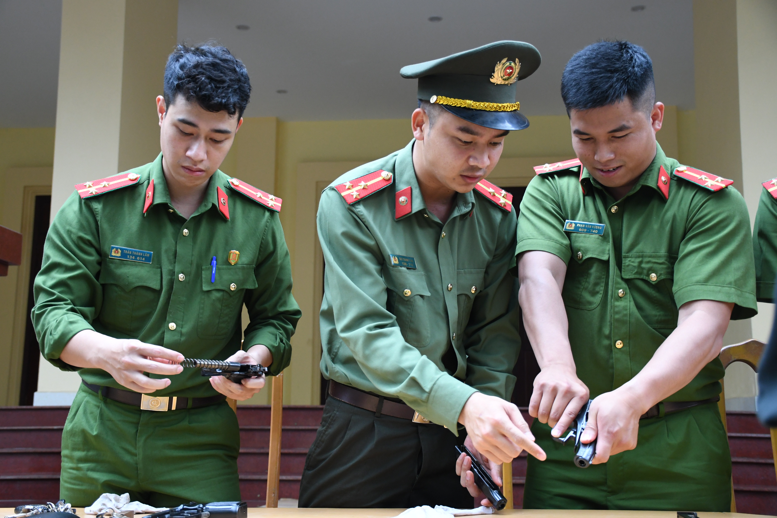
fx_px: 971
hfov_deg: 43.6
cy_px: 259
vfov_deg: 29.9
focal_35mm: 45
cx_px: 388
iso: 1250
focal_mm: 30
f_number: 4.5
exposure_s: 1/200
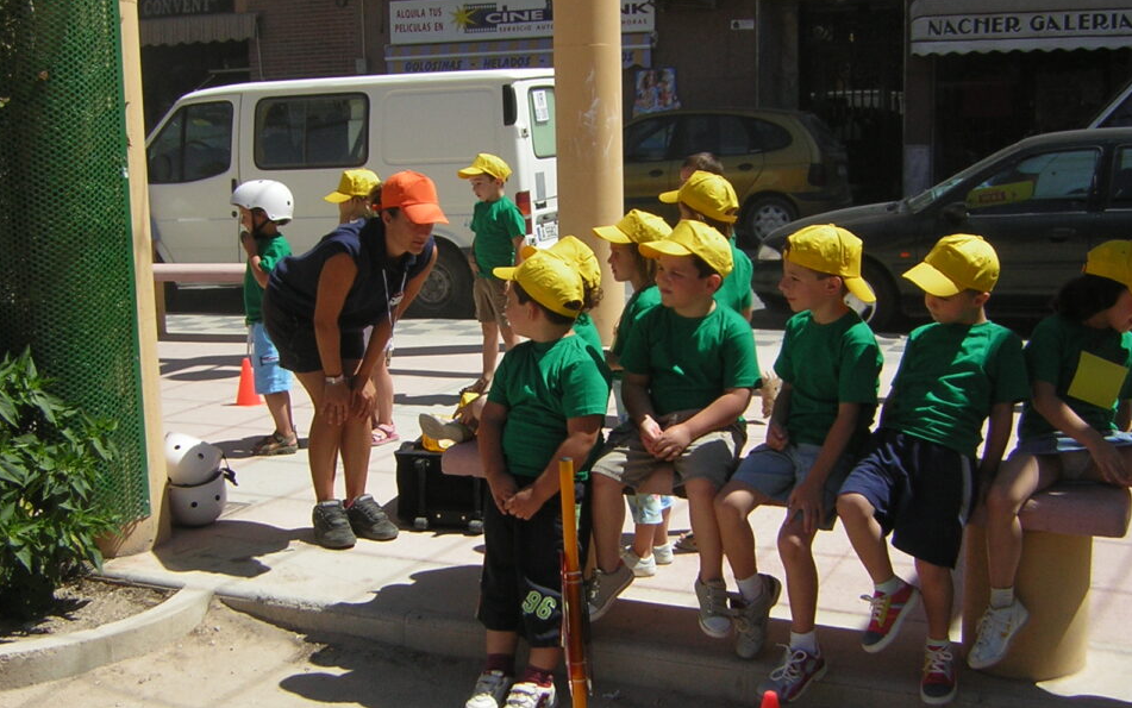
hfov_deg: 43.5
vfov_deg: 28.0
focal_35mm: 46
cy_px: 405
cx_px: 563
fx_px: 1420
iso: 50
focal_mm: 5.6
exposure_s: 1/352
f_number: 5.6
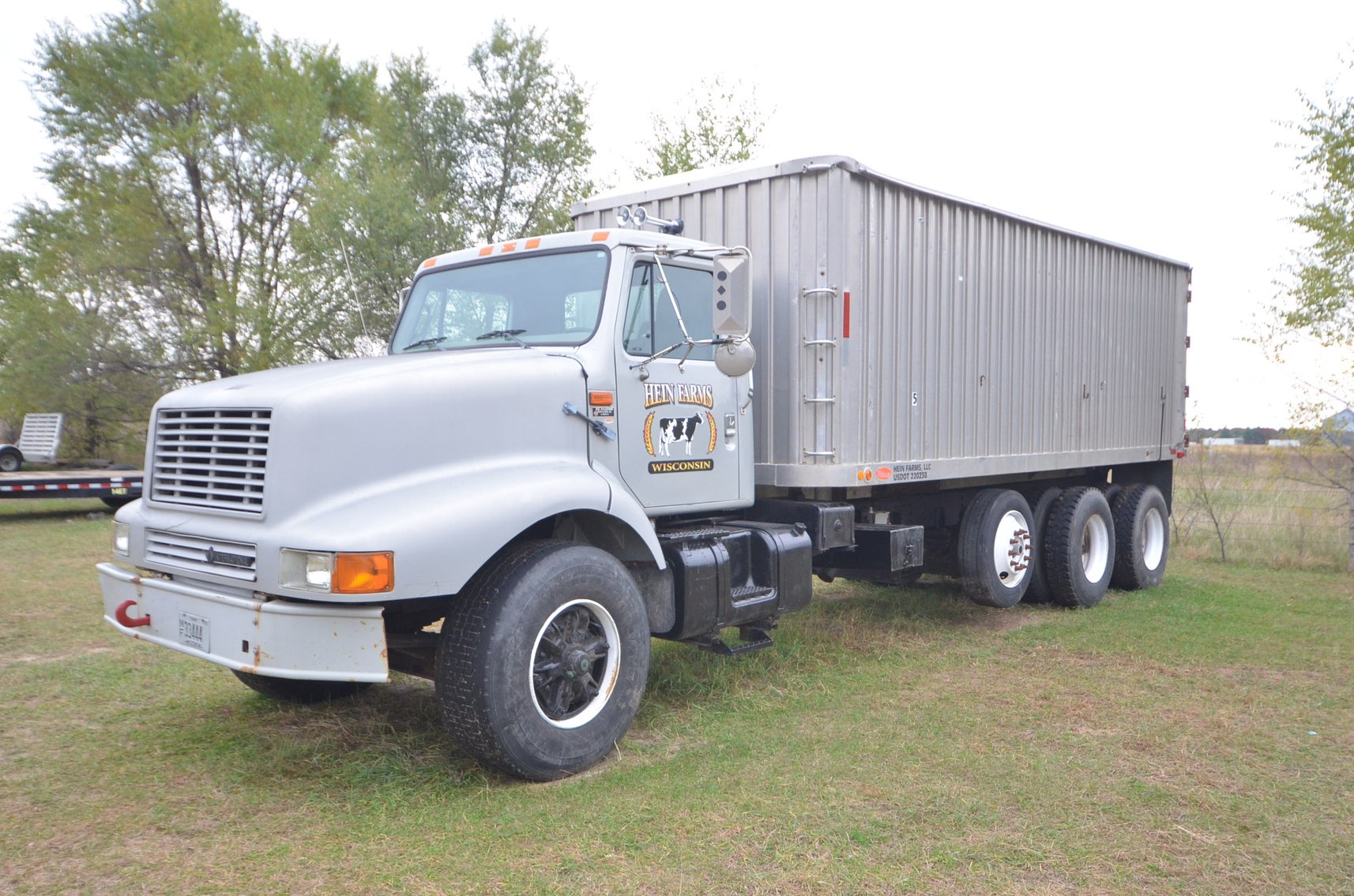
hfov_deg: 62.0
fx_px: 1126
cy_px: 448
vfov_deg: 43.4
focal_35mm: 30
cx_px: 677
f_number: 4.5
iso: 800
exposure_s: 1/125
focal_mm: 20
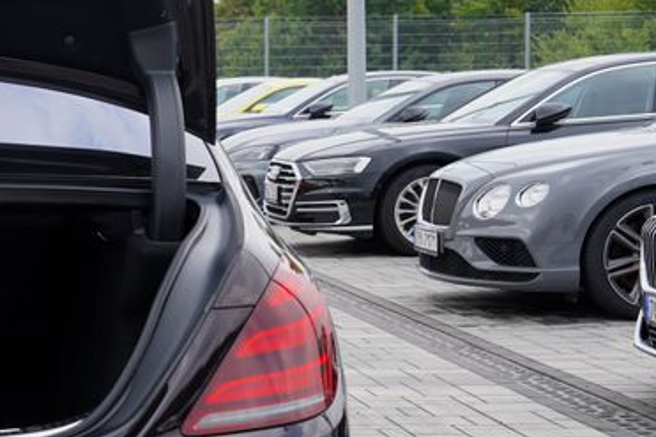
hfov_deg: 18.5
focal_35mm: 105
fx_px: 1912
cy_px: 275
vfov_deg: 13.0
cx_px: -122
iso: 100
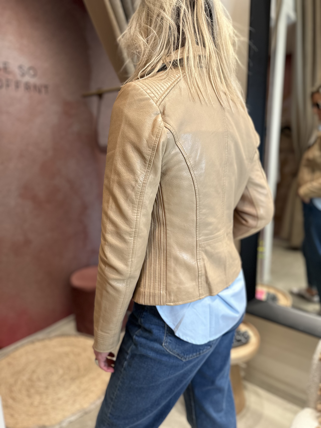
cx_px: 160
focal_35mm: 24
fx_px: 297
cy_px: 214
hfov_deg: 56.8
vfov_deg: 71.6
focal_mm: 6.86
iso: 125
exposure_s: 1/50
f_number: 1.78
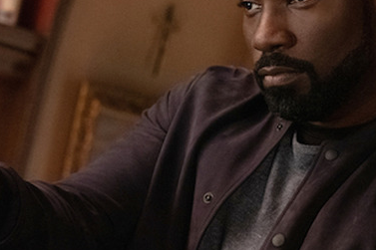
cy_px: 132
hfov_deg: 11.3
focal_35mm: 182
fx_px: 1900
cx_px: 96
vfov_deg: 7.5
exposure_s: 1/60
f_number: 3.2
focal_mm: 58.7
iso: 4000
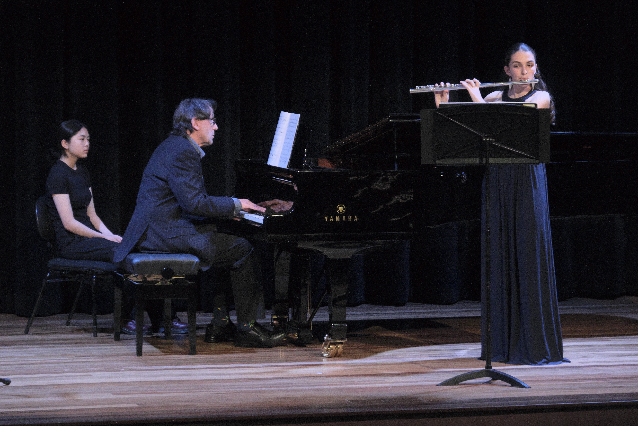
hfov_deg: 13.9
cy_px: 213
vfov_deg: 9.3
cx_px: 319
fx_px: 2623
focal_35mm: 148
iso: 8000
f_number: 6.4
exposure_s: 1/100
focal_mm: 98.6
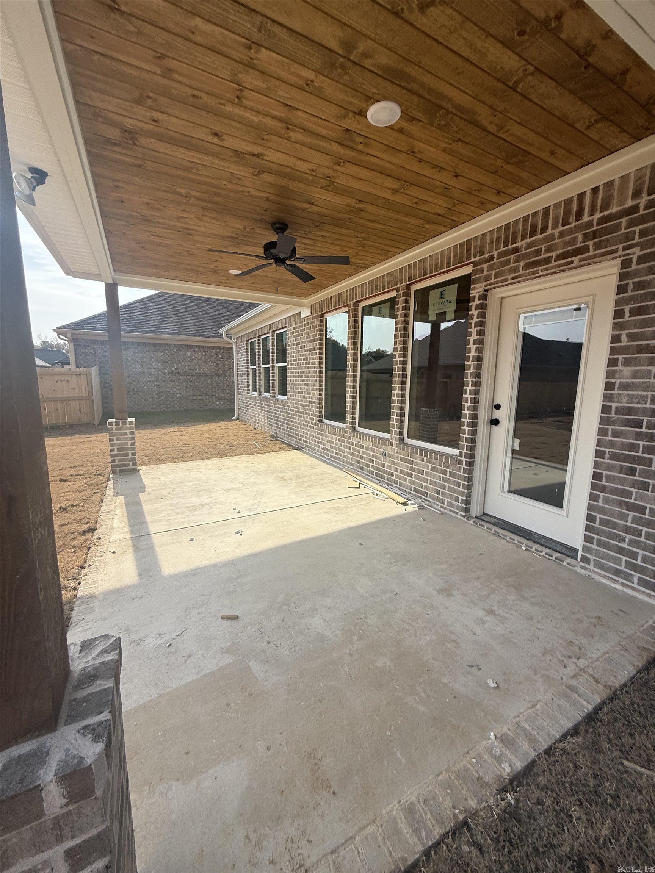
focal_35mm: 14
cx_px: 328
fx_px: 353
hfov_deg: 85.7
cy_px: 436
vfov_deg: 102.1
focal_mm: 2.22
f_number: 2.2
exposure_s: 1/1211
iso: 50
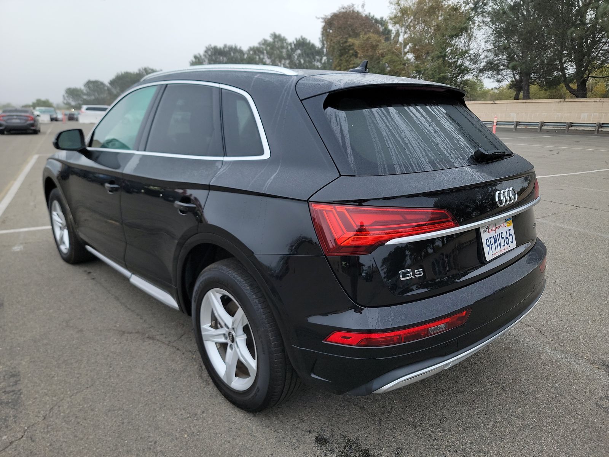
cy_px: 228
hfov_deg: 71.6
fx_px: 422
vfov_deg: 56.8
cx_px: 304
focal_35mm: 24
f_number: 1.8
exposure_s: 1/119
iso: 50
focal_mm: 6.7
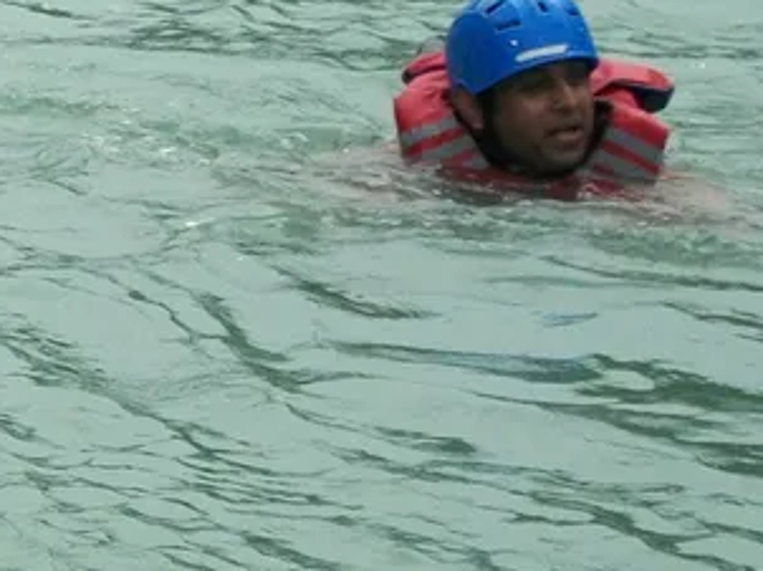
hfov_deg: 6.4
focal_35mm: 306
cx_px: -407
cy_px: 407
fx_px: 6739
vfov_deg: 4.8
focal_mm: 13.7
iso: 115
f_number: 4.6
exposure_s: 1/500
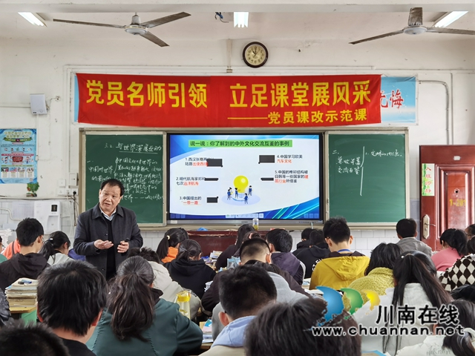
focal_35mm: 45
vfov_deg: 32.2
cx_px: 238
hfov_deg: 42.1
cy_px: 178
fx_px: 617
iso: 50
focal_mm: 6.71
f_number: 1.9
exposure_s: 1/56.8
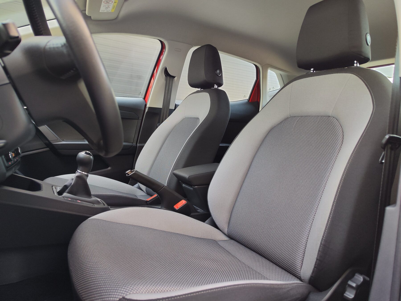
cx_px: 200
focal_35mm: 23
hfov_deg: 73.9
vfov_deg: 58.9
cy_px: 150
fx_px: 266
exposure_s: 1/58.8
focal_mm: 7.01
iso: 679
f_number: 1.69
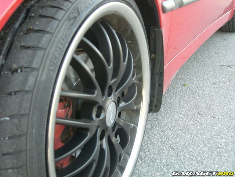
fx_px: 258
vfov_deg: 37.7
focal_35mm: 38
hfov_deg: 49.0
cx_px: 118
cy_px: 88
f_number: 2.8
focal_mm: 7.9
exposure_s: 1/125
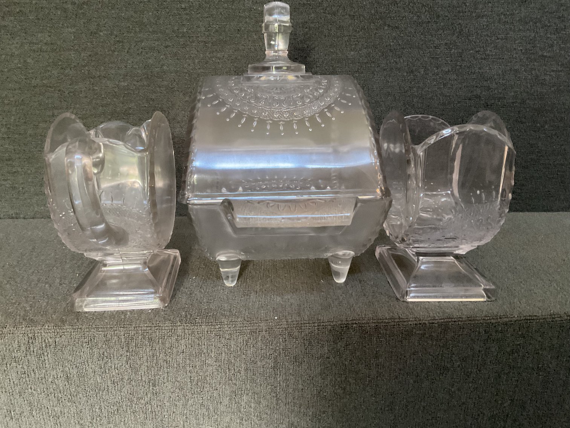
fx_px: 478
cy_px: 214
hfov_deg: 61.7
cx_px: 285
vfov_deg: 48.2
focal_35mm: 29
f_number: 1.8
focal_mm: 3
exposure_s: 1/30
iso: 400
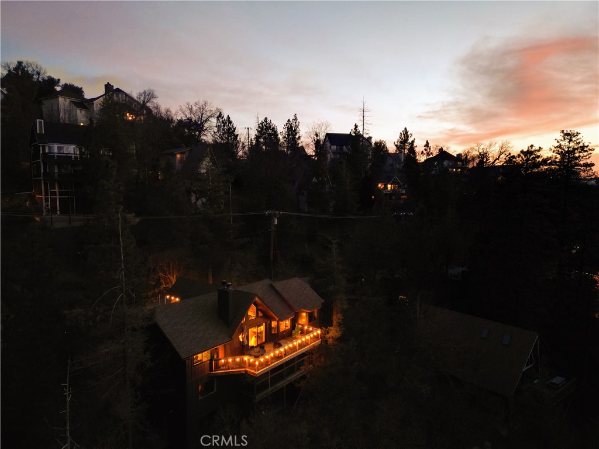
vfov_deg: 56.8
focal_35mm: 24
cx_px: 300
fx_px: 415
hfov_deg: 71.6
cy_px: 224
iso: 790
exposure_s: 1/12.5
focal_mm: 6.72
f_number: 1.7
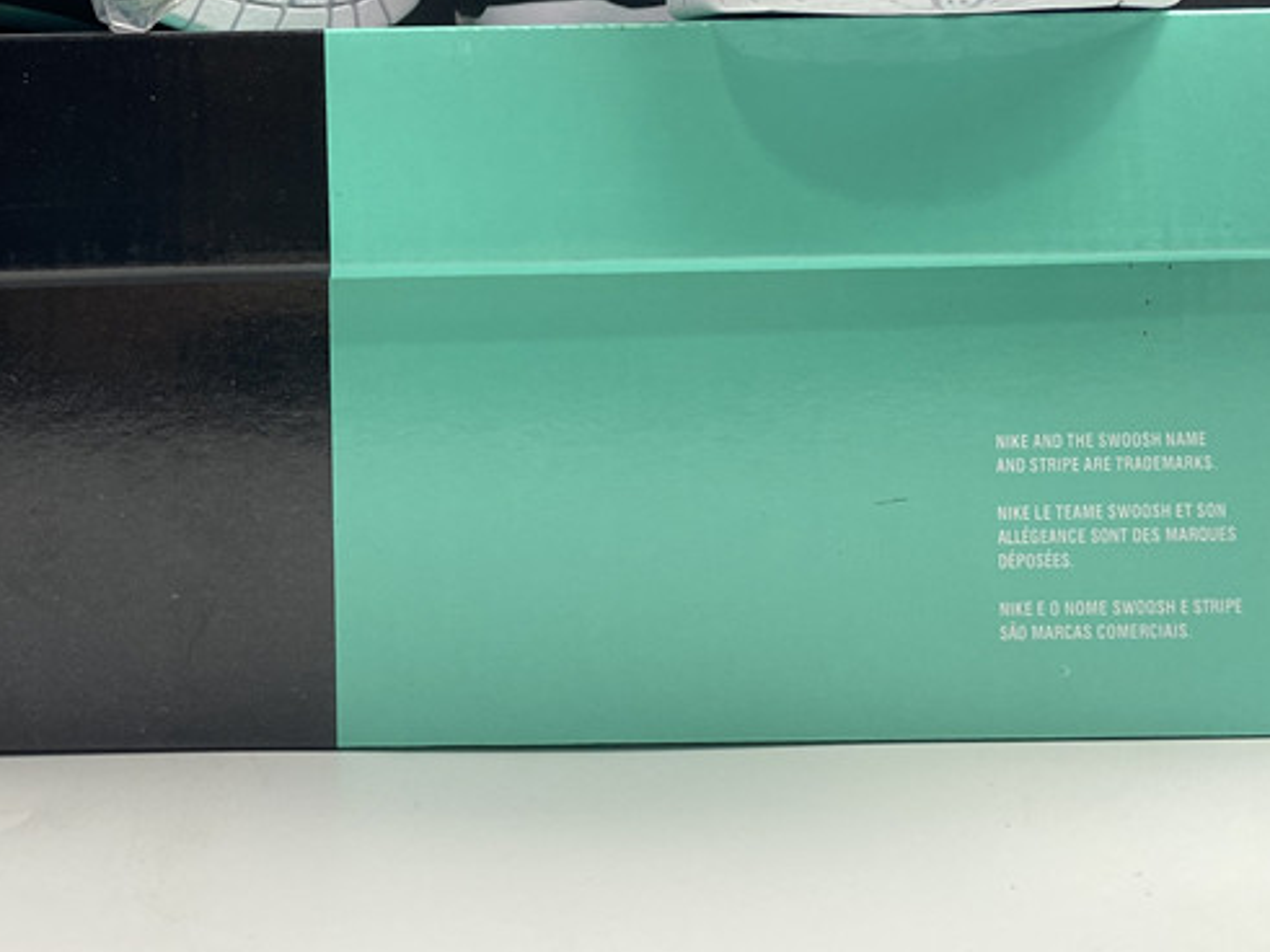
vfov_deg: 26.3
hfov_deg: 34.9
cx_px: 238
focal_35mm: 53
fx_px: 1944
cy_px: 39
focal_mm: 4.25
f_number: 1.8
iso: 64
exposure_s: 1/100
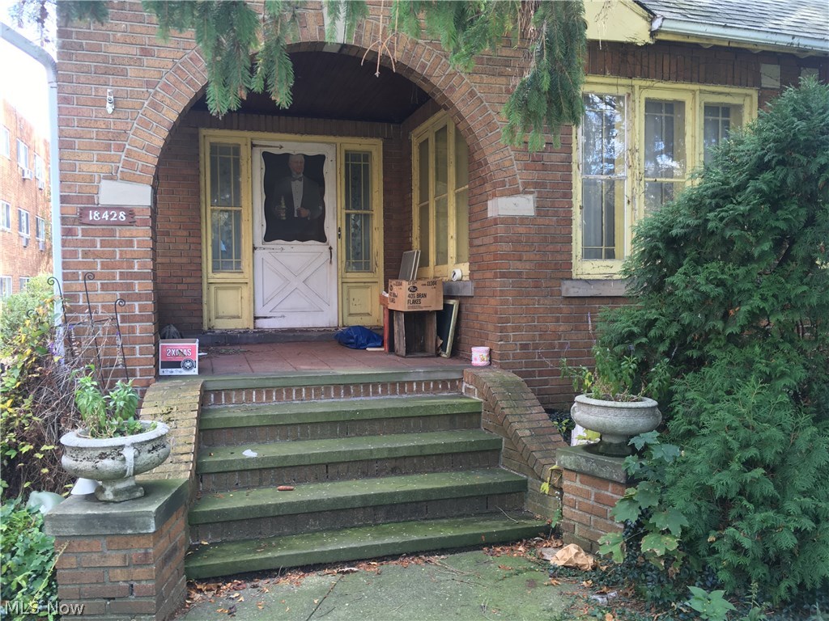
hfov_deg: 61.7
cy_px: 310
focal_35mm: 29
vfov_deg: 48.2
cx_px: 414
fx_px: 695
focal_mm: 4.15
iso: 25
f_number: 2.2
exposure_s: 1/40
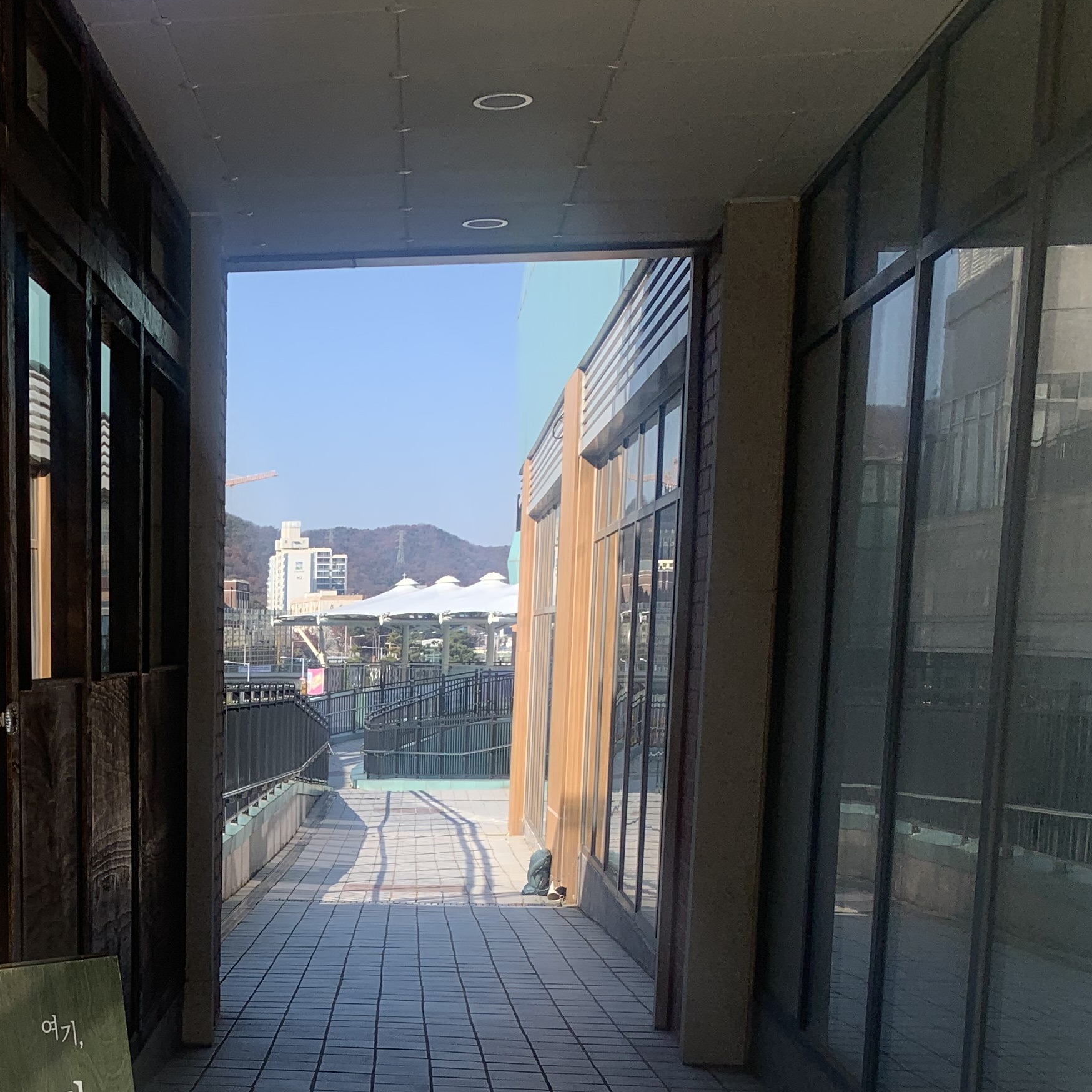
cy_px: 927
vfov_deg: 31.1
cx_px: 119
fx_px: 1892
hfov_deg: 30.8
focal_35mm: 53
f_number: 1.8
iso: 25
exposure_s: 1/1585
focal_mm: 4.25
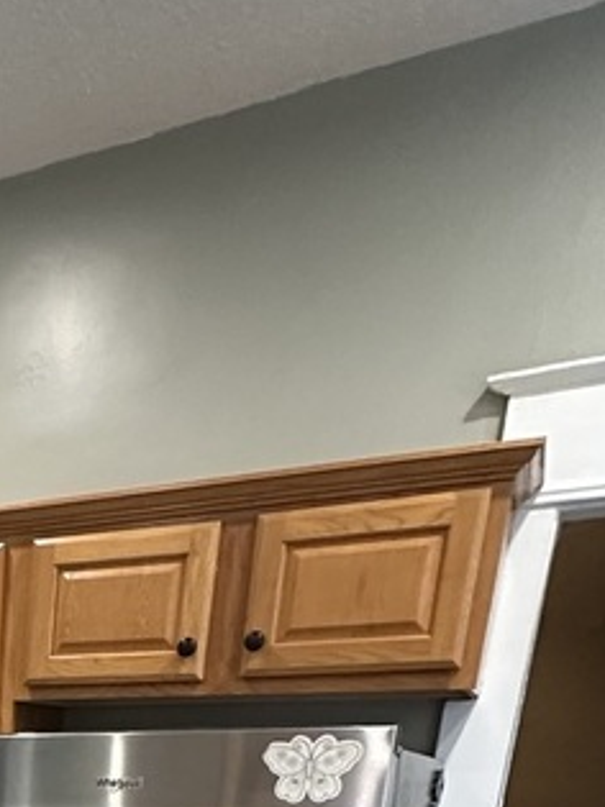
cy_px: 1120
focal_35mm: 48
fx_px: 1119
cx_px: -238
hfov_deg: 25.0
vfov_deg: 29.4
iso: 400
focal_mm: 2.22
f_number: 2.2
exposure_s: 1/60
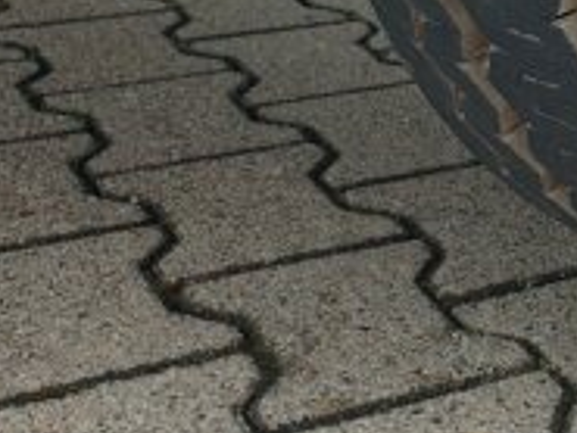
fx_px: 1501
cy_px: -65
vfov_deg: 15.9
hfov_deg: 19.9
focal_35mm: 90
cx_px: 764
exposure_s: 1/240
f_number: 2.4
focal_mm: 4.3
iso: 50
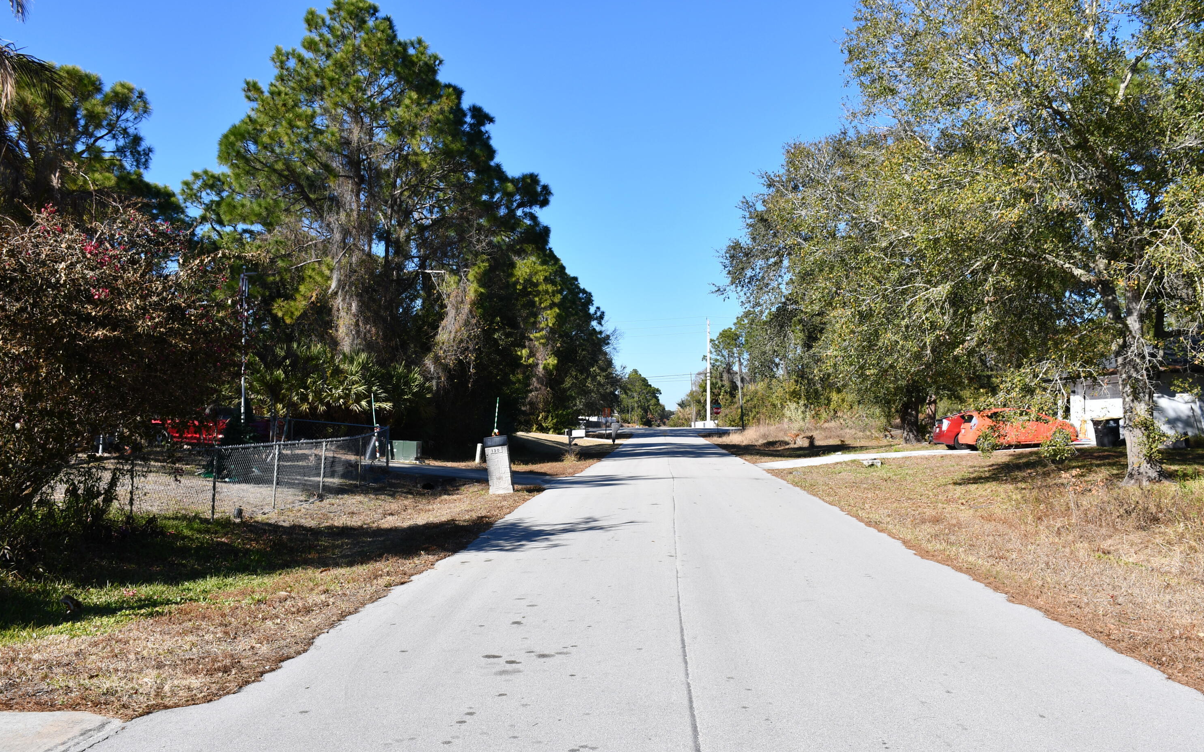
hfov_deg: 61.2
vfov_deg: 40.6
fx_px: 1017
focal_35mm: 31
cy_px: 402
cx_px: 603
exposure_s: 1/250
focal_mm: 20
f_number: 10
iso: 100
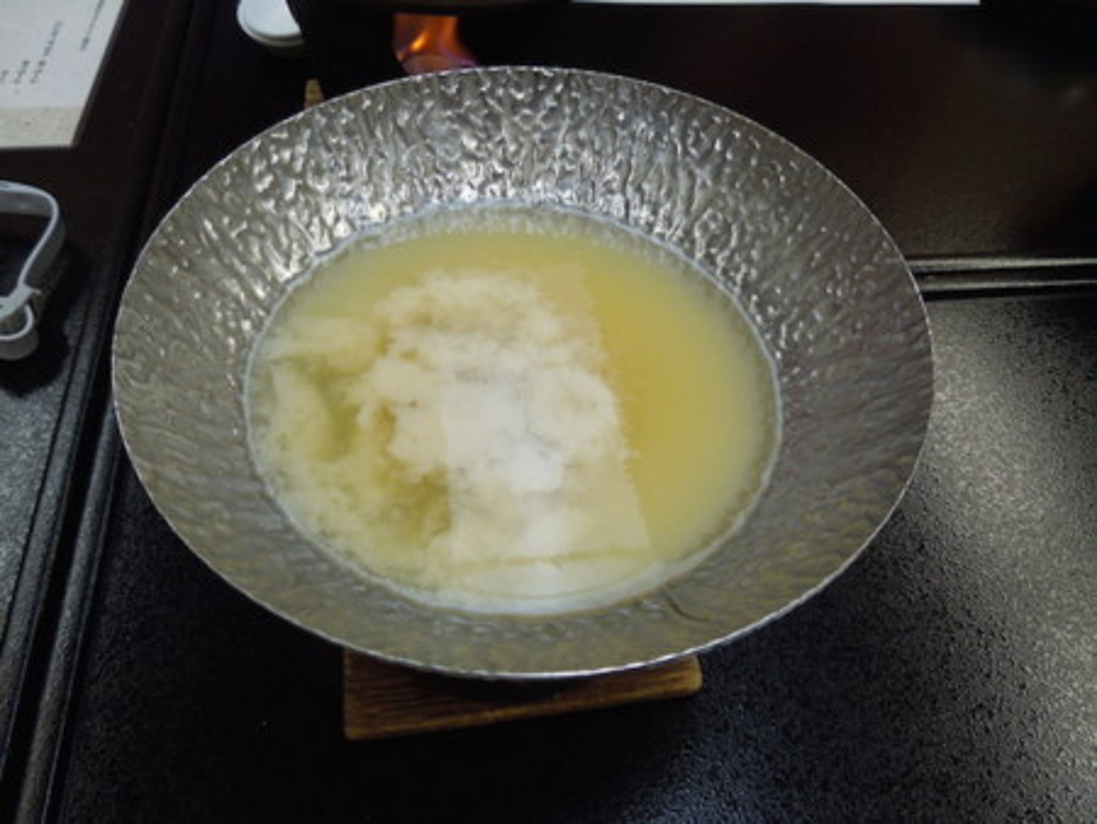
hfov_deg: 69.4
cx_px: 548
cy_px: 412
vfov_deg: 54.9
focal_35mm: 25
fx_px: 793
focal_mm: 4.5
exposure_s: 1/30
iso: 250
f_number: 3.3
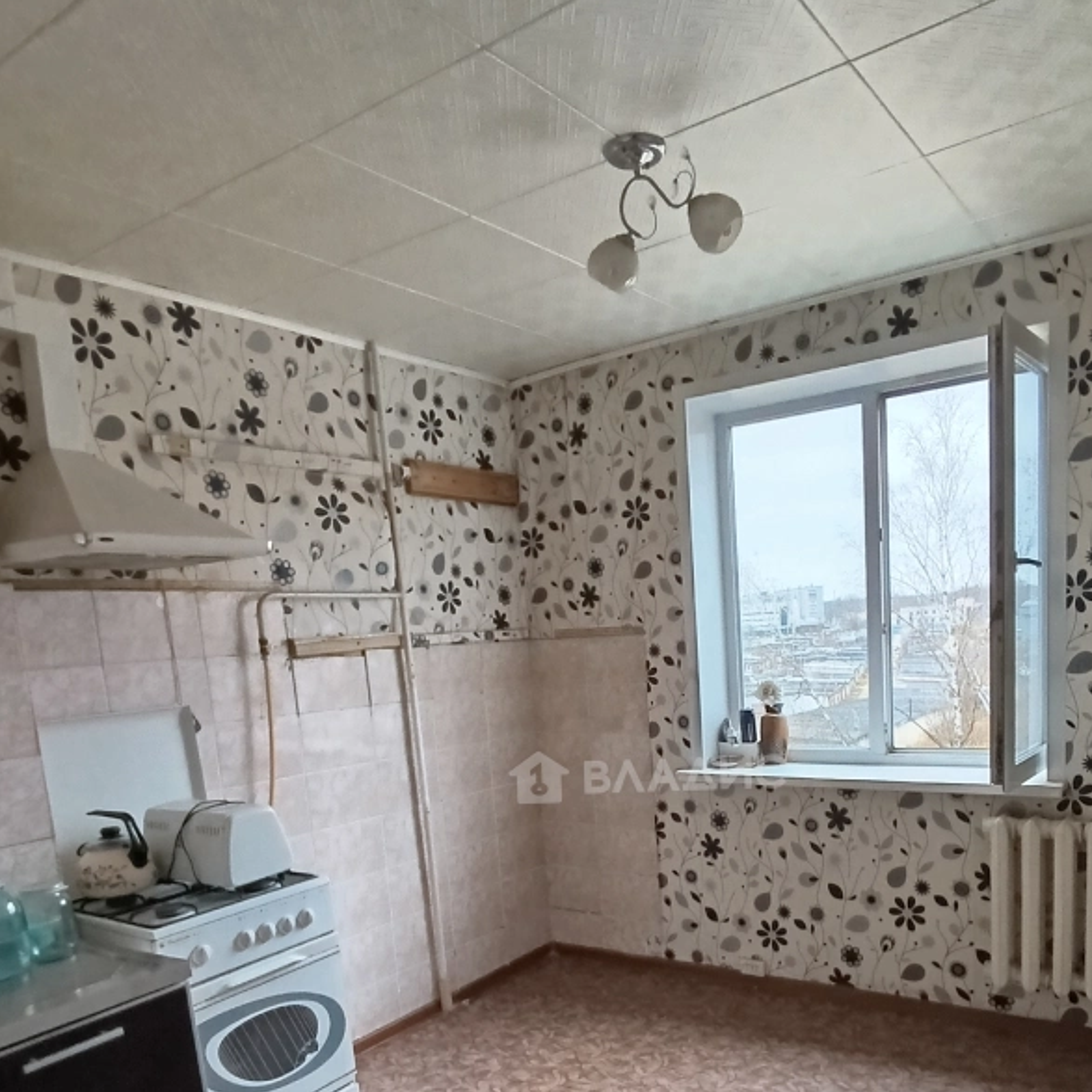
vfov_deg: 58.7
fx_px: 928
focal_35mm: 26
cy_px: 774
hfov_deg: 60.5
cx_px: 649
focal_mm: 1.65
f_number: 2.2
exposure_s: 1/33.3
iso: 500
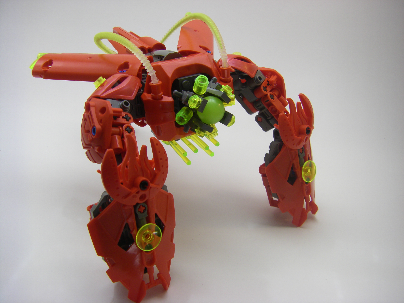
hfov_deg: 49.0
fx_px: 443
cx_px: 202
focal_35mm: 38
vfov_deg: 37.7
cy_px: 152
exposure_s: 1/60
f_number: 3.5
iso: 64
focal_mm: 6.3
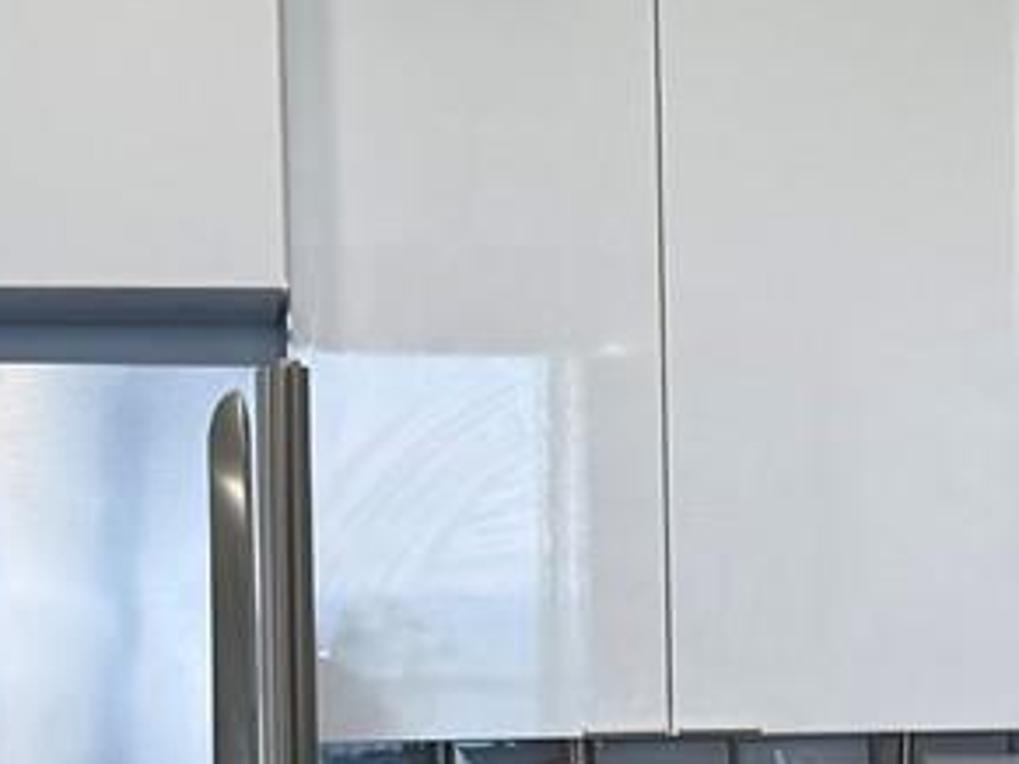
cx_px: 795
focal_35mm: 132
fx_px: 3884
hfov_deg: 14.9
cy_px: 750
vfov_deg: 11.1
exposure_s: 1/120
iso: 125
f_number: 1.78
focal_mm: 6.76
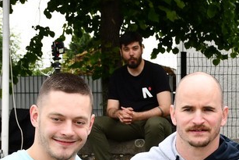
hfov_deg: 11.9
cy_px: 162
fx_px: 1129
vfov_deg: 8.0
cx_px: 264
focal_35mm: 170
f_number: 6.3
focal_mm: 34
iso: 200
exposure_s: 1/250
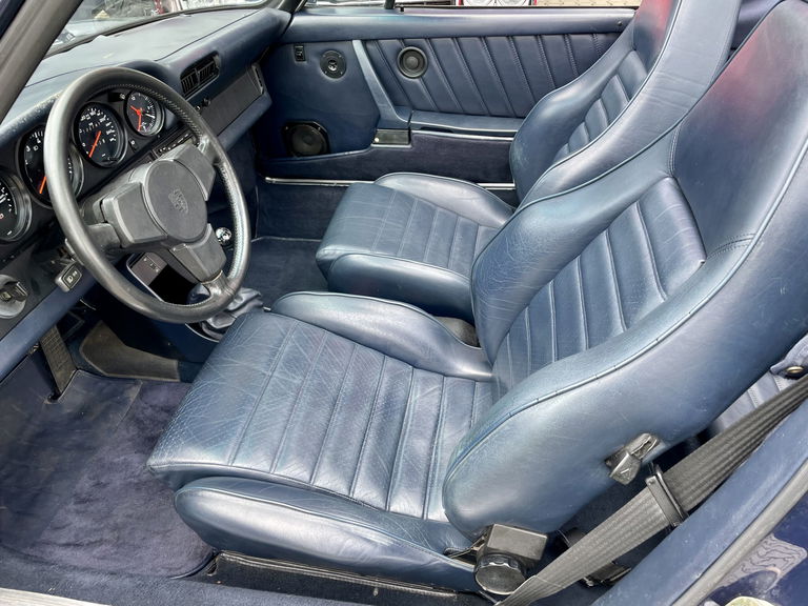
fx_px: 607
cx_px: 404
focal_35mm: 26
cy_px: 303
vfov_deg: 53.1
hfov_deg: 67.3
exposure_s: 1/148
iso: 32
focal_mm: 4.2
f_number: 1.6
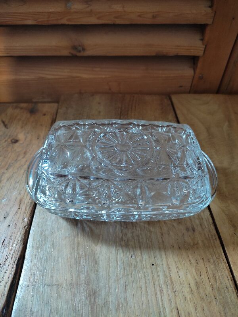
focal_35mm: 26
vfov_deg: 67.3
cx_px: 119
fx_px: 238
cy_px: 158
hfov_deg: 53.1
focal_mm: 4.74
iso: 1554
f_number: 1.79
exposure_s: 1/17
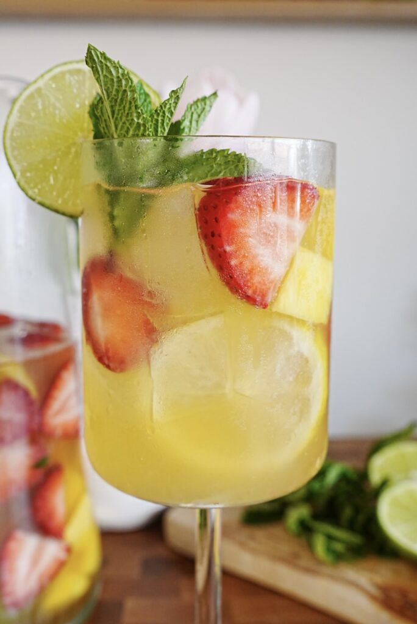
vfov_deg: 53.9
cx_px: 208
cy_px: 312
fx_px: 614
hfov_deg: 37.5
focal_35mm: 35
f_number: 5
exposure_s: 1/100
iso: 800
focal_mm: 23.6
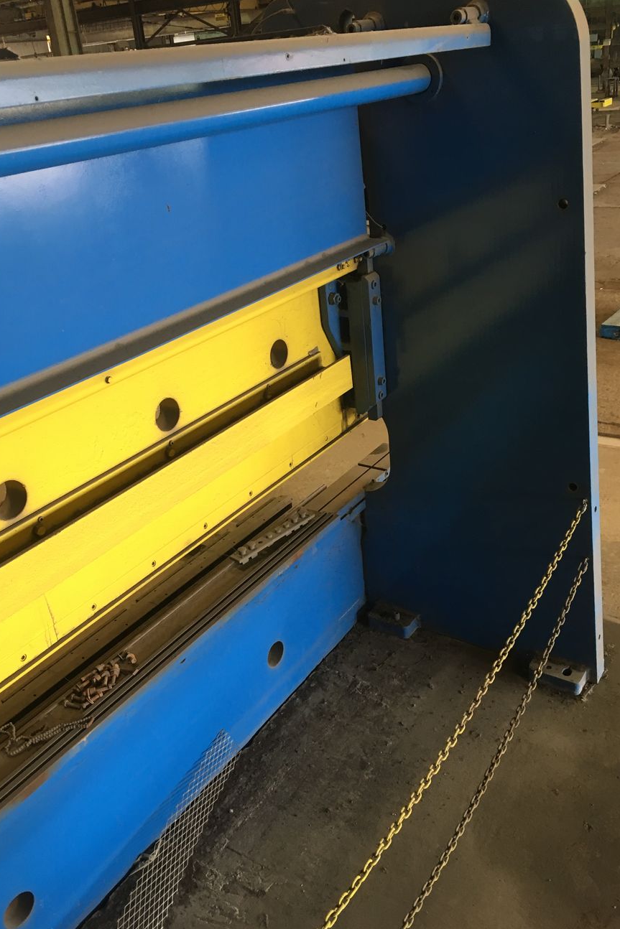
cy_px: 465
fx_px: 801
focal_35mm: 31
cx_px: 314
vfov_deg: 60.3
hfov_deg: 42.3
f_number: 2.2
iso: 80
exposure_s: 1/30
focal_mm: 4.15
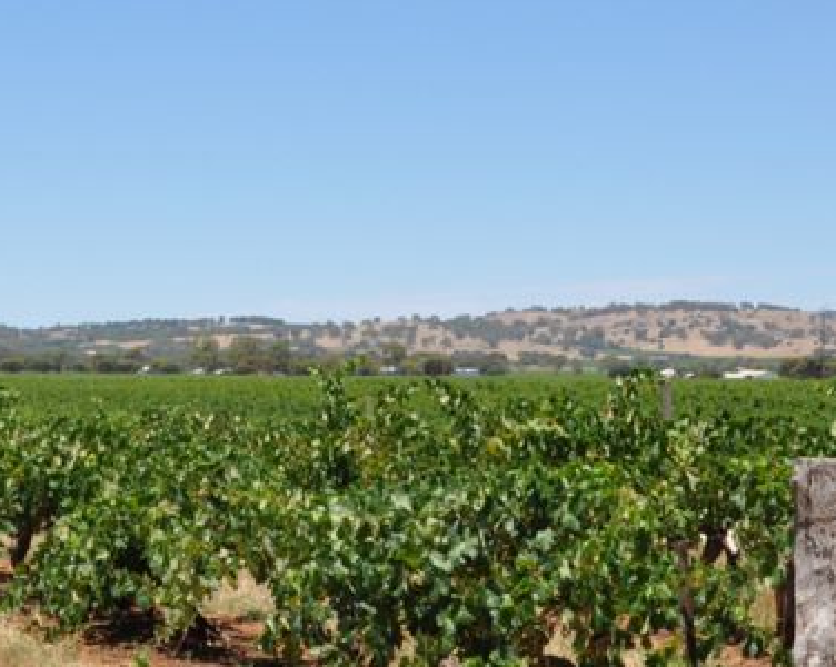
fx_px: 2274
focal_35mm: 92
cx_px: 202
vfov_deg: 16.7
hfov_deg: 20.7
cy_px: 285
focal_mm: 24
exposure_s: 1/160
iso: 200
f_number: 13
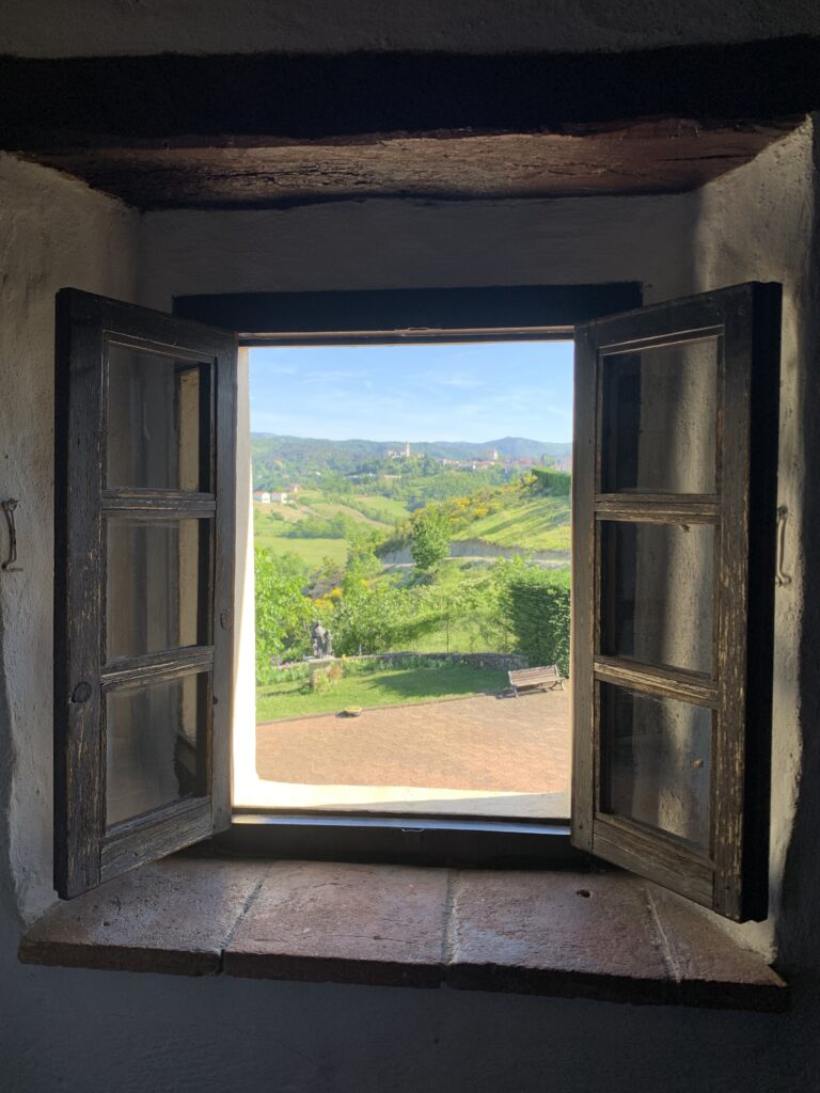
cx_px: 410
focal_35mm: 26
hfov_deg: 53.1
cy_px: 546
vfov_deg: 67.3
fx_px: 821
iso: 25
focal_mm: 4.25
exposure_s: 1/334
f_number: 1.8
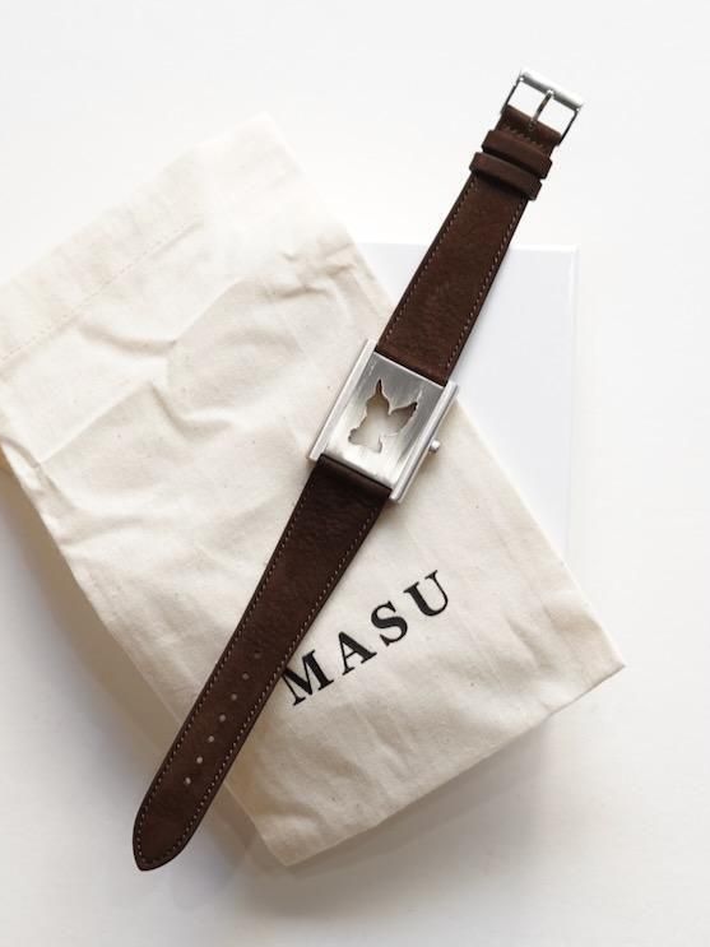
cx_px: 351
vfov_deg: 34.9
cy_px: 459
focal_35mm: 55
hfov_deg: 26.6
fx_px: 1505
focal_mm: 50
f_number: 3.5
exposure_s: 1/125
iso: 1000
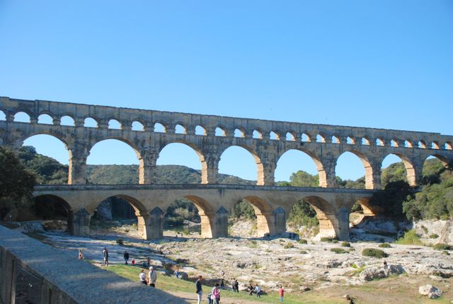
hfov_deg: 49.5
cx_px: 226
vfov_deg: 34.3
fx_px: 492
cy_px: 152
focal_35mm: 39
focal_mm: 26
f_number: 4.5
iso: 800
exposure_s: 1/2500
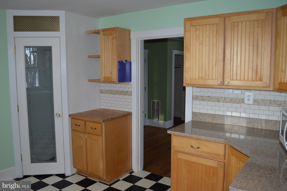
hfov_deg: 62.0
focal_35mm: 30
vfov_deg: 43.5
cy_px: 96
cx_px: 144
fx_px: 239
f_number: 4
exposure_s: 1/80
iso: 400
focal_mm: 20
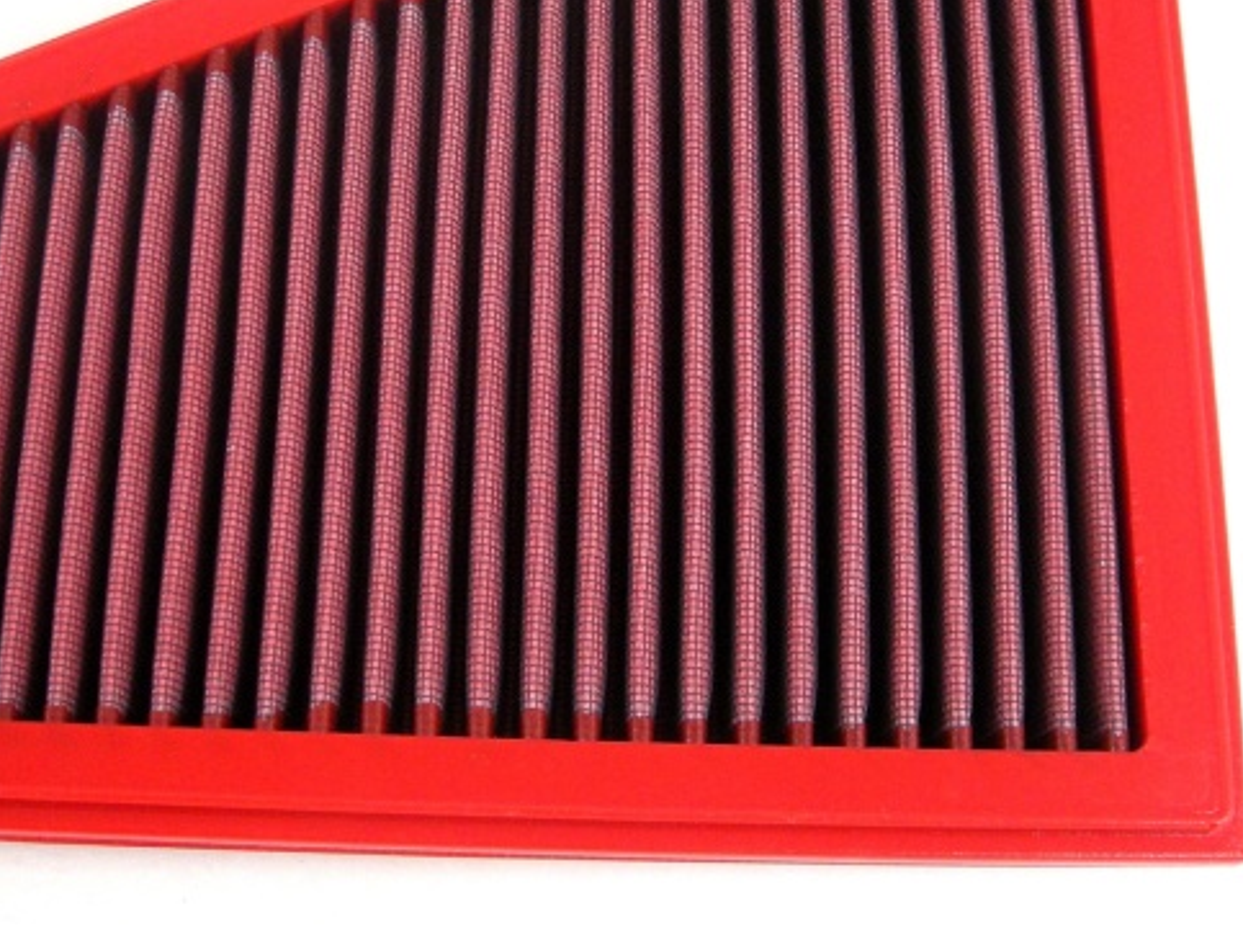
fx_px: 2082
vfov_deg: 25.1
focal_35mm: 58
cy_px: 296
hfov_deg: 33.2
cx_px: 530
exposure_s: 1/54
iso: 143
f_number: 2.8
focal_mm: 5.7
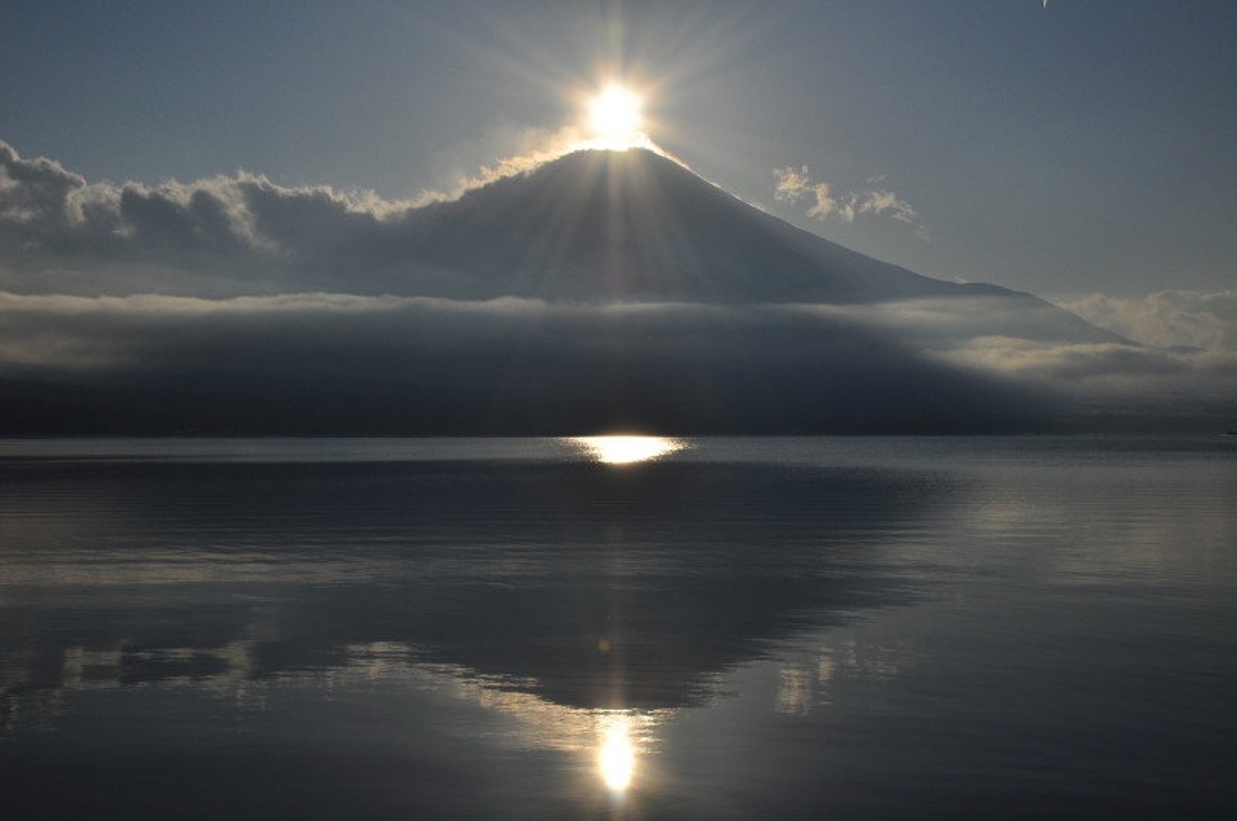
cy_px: 410
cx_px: 618
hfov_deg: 41.2
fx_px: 1647
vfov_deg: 28.0
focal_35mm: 48
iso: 200
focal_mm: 32
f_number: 18
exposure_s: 1/2500
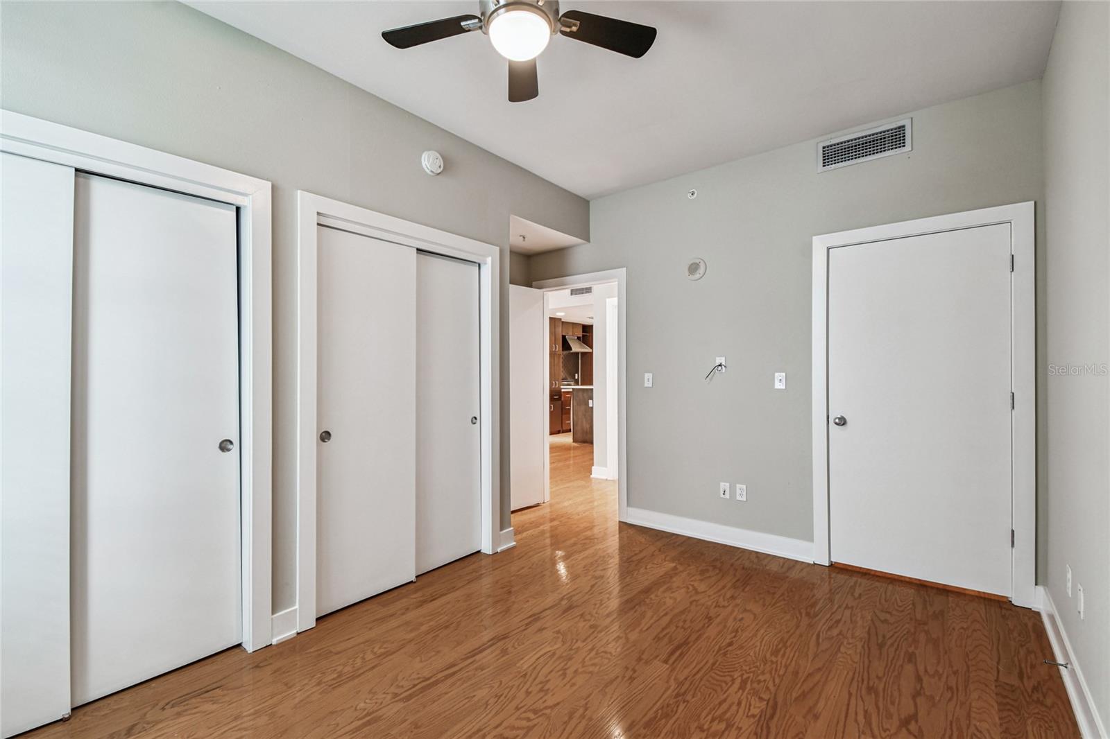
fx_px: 462
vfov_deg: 77.3
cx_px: 555
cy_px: 370
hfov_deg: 100.4
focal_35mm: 15
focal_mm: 10
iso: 100
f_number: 7.1
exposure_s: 1/2.5
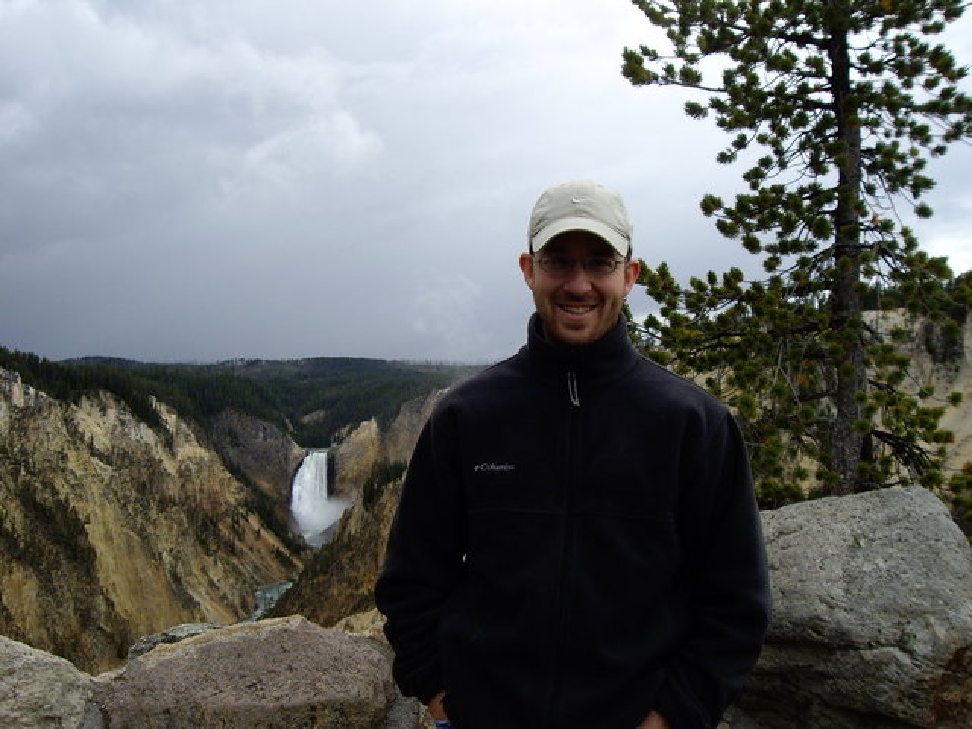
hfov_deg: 49.0
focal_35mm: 38
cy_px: 364
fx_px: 1067
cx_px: 486
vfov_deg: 37.7
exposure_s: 1/160
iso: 50
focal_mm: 6.2
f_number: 4.3
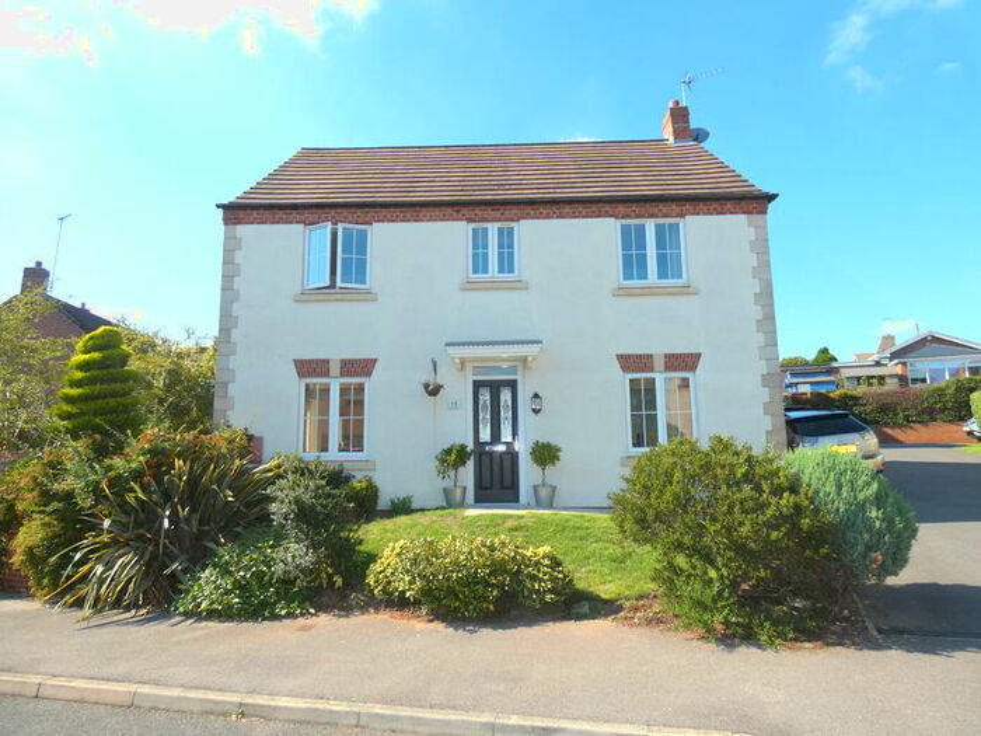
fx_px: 567
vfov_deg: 66.0
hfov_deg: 81.7
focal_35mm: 20
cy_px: 368
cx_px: 490
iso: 80
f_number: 2.8
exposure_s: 1/1000
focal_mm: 3.6
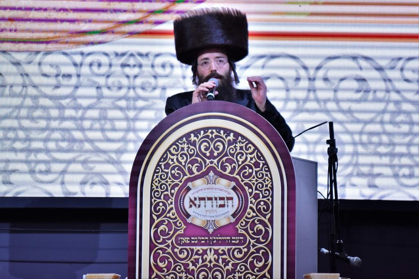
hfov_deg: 10.3
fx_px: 2328
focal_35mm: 200
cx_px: 210
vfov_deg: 6.9
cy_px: 140
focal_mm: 200
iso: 1250
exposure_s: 1/1000
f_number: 2.8
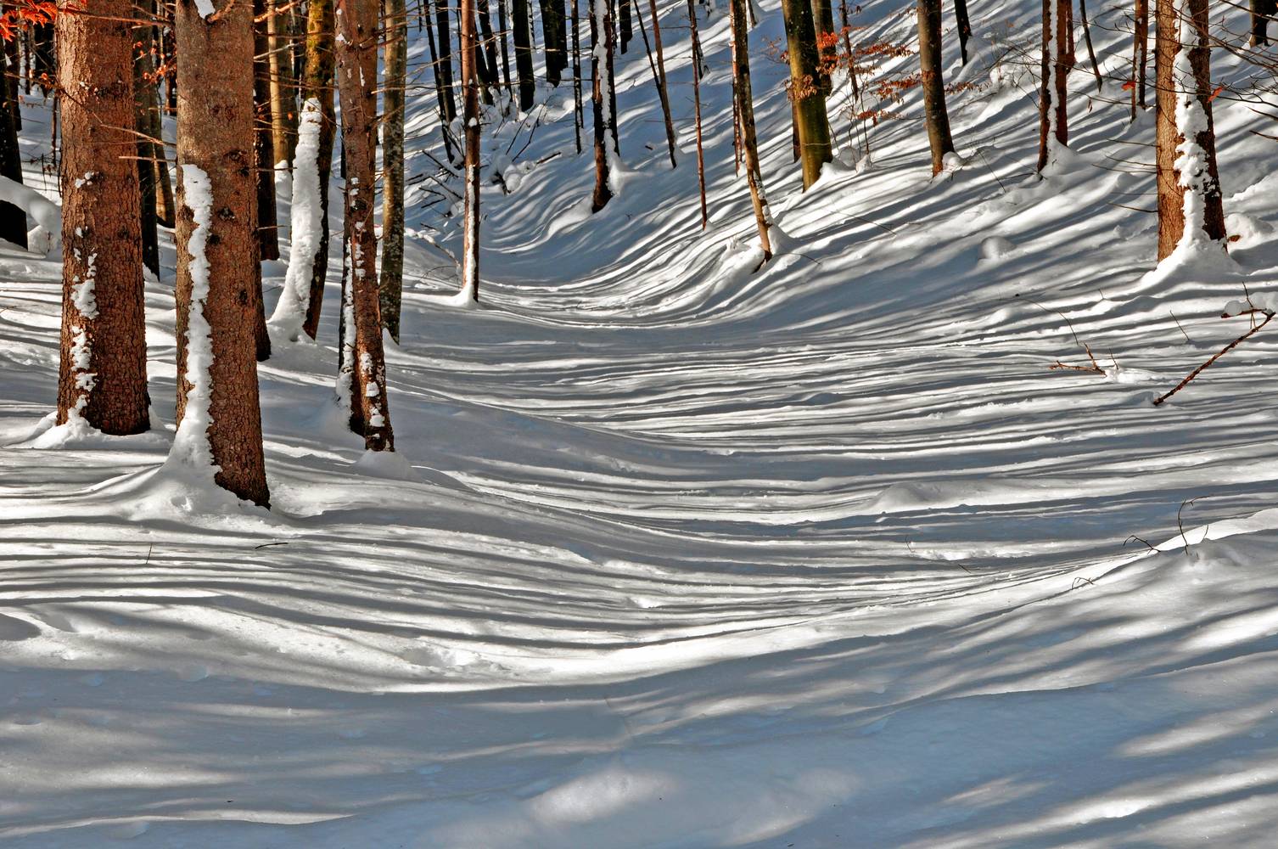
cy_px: 424
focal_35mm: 75
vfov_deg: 18.1
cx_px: 639
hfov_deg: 27.0
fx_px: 2659
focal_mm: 50
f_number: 14
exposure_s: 1/160
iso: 200
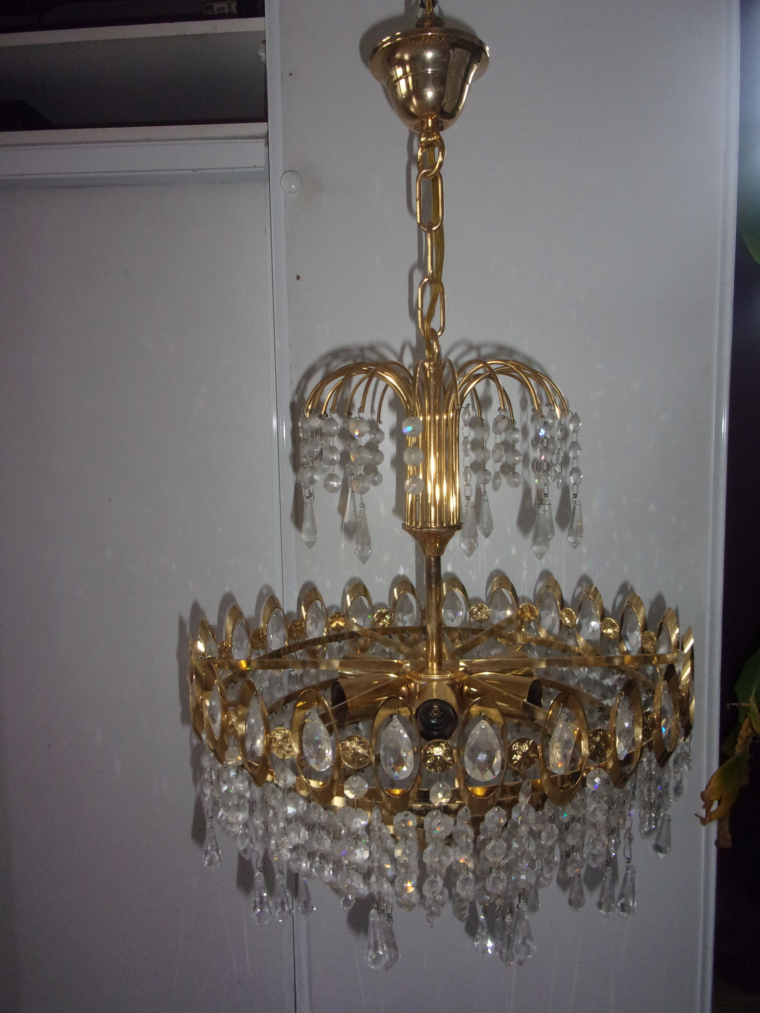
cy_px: 506
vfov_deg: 63.4
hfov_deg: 49.7
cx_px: 380
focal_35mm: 28
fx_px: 820
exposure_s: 1/34
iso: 200
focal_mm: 5.1
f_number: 3.9
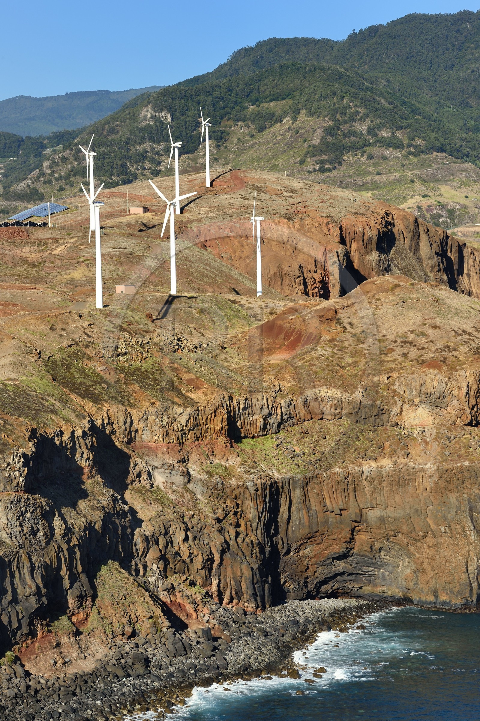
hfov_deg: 11.4
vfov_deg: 17.1
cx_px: 240
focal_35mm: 120
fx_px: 2403
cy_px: 360
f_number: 13
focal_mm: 120
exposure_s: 1/200
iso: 200
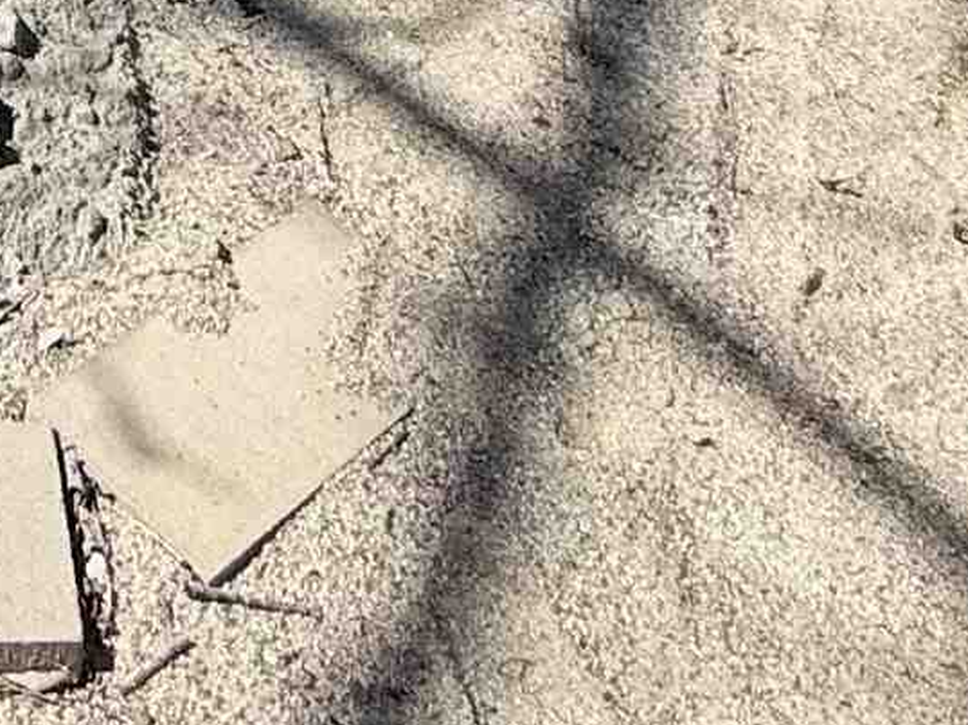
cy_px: -1164
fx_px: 2236
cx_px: -157
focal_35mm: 80
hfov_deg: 22.7
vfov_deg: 12.7
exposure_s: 1/2976
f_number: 2.2
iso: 50
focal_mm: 2.22
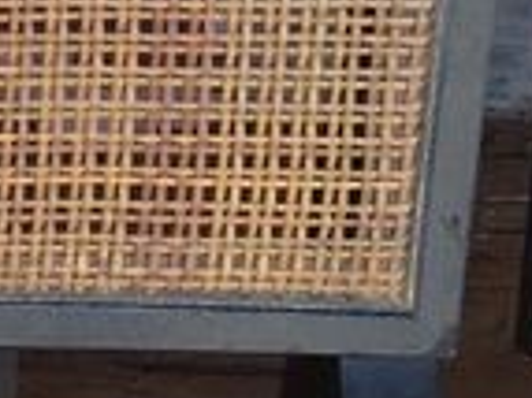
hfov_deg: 9.0
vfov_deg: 7.8
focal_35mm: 189
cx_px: -897
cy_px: 325
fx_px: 2902
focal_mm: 4.12
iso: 40
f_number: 2.2
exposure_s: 1/120
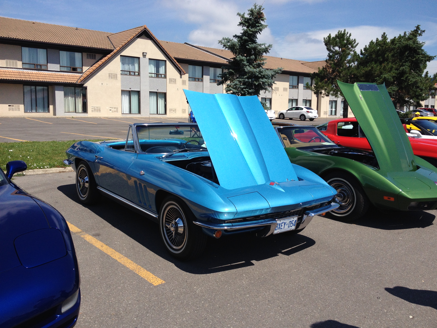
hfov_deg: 52.6
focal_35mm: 35
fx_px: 442
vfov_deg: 40.7
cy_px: 164
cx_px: 218
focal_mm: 4.28
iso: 50
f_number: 2.4
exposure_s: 1/2513
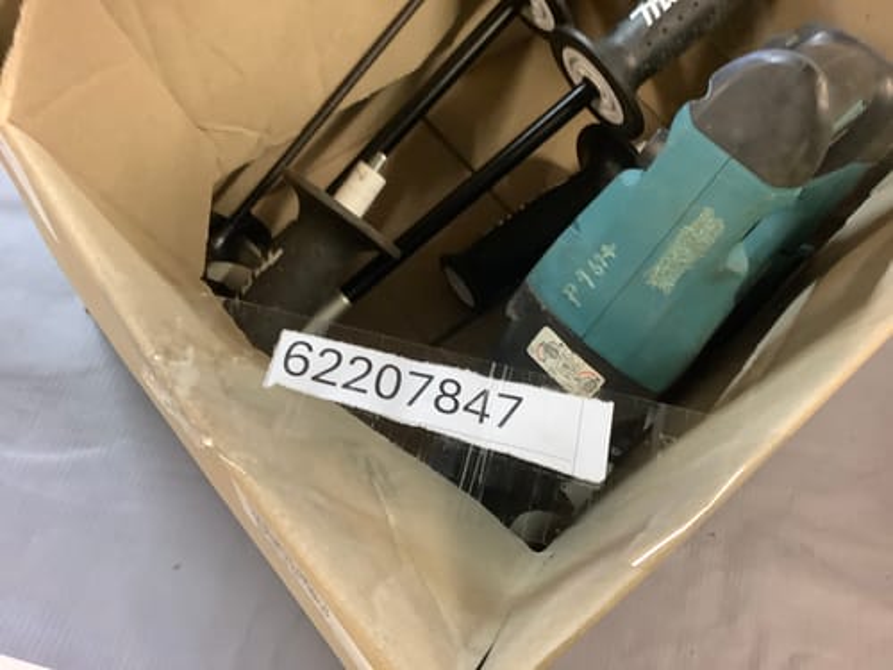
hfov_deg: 58.4
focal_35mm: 31
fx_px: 800
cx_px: 446
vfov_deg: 45.4
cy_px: 335
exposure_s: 1/25
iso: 400
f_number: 2.4
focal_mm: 3.3
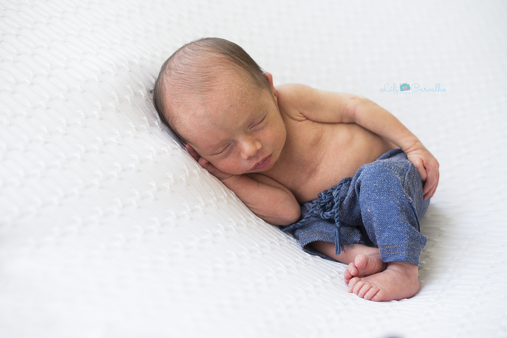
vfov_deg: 27.0
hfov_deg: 39.6
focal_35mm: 50
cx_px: 254
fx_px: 704
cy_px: 169
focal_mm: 50
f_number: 3.2
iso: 1600
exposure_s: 1/160
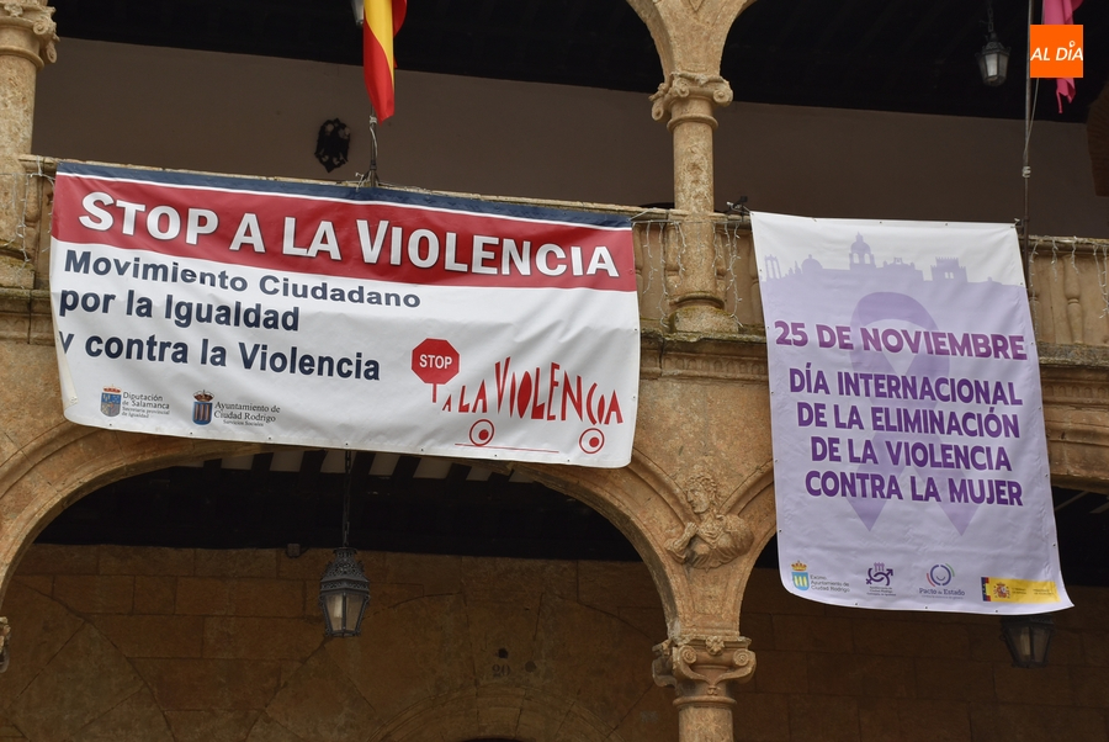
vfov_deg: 21.6
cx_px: 554
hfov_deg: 31.9
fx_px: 1943
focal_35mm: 63
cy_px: 371
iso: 360
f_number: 8
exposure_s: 1/250
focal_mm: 42
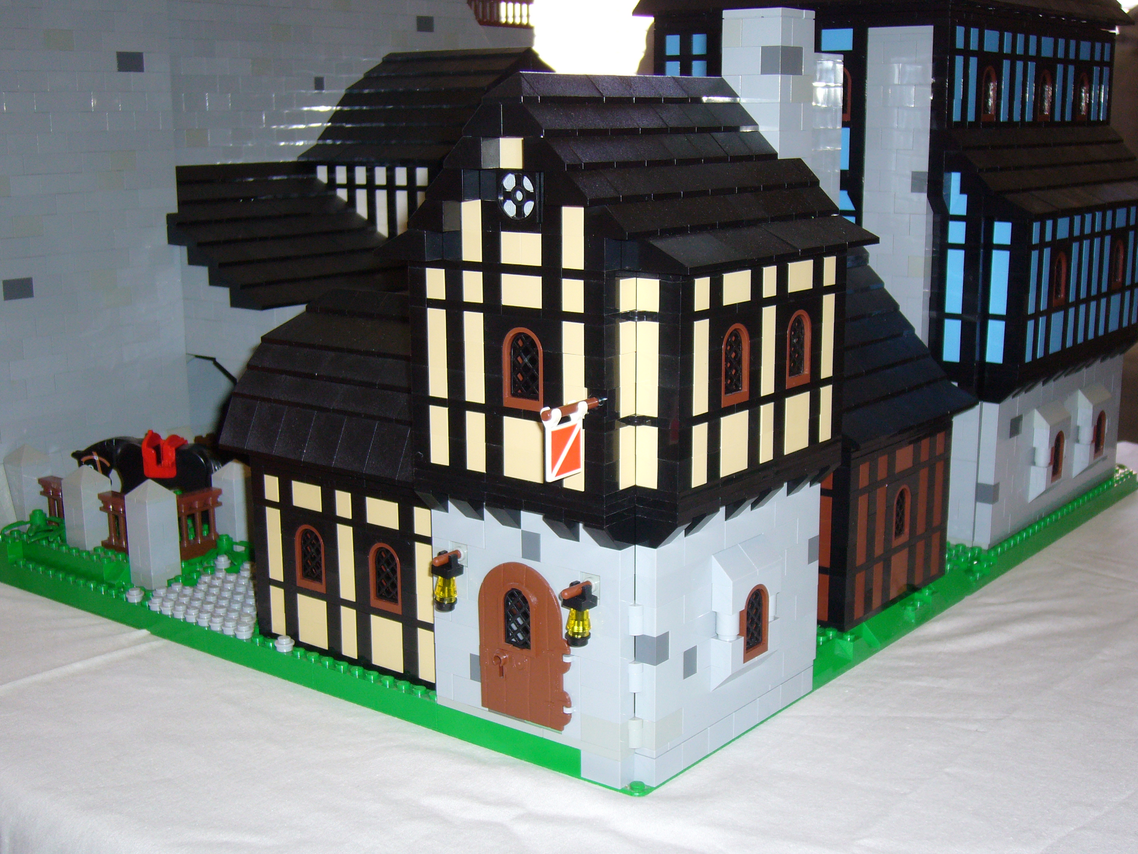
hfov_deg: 42.1
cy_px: 427
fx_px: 1479
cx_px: 569
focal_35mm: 45
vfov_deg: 32.2
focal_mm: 7.5
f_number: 3.2
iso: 100
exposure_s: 1/30
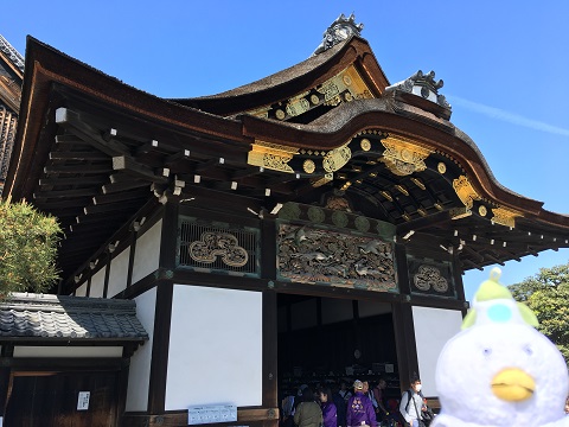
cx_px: 284
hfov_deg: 61.7
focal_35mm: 29
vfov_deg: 48.2
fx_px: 477
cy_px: 214
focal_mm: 4.15
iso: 25
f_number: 2.2
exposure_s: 1/530
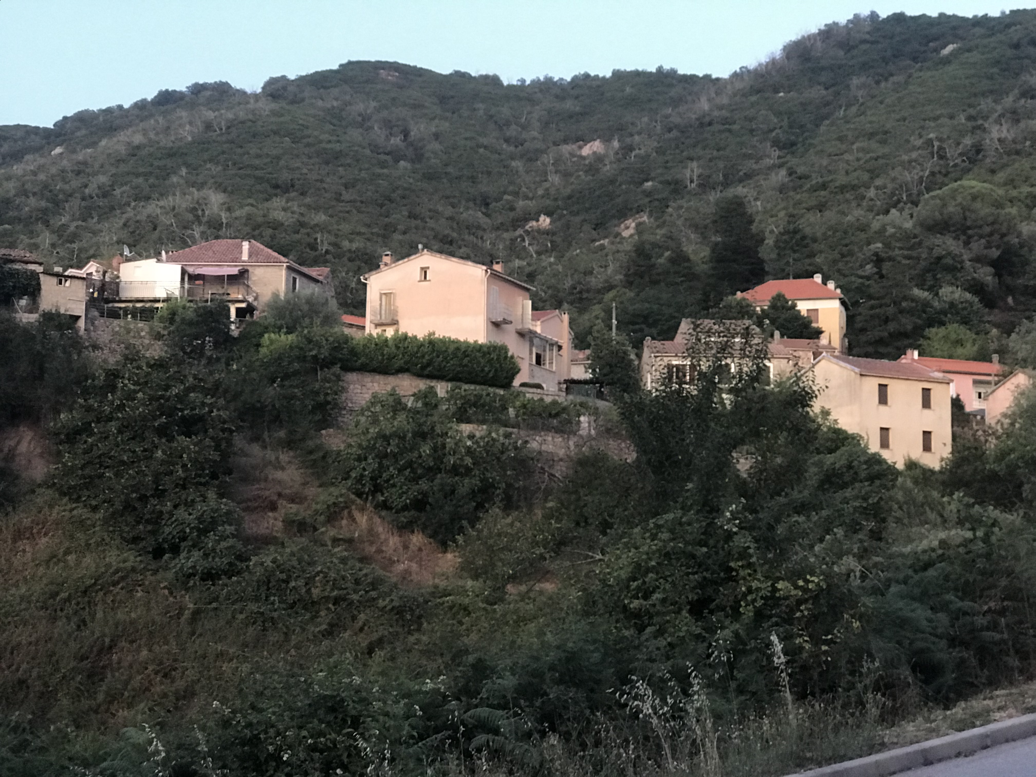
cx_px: 518
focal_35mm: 57
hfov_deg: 33.8
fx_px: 1706
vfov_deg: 25.7
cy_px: 388
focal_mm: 6.6
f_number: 2.8
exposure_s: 1/50
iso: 500
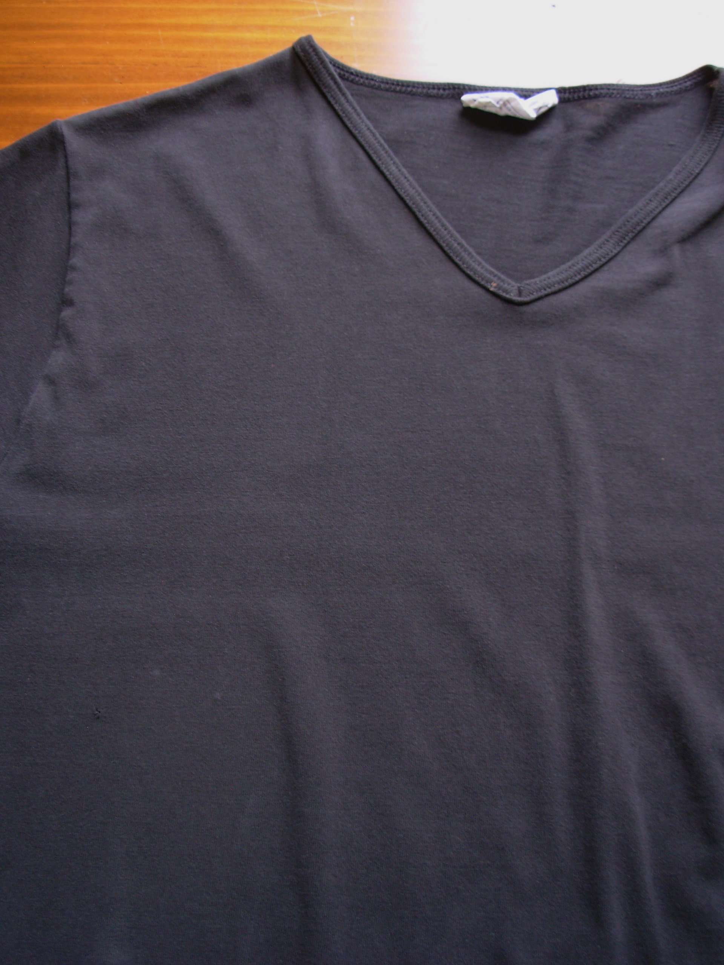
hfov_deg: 37.7
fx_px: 1060
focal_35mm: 38
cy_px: 482
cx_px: 362
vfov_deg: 49.0
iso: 50
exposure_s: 1/18
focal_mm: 6.3
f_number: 2.9
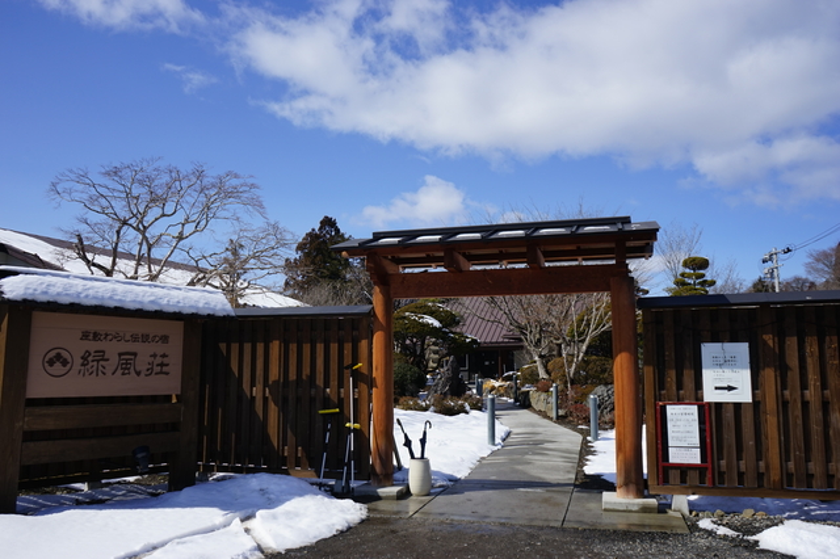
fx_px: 676
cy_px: 280
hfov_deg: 63.7
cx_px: 420
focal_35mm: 29
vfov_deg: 44.9
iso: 100
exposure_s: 1/160
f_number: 14
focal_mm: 29
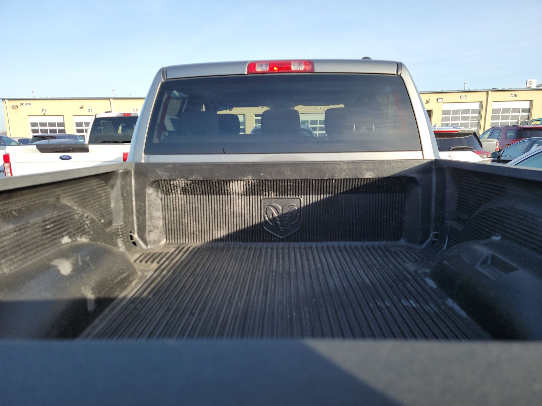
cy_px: 203
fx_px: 376
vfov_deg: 56.8
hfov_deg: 71.6
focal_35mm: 24
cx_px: 271
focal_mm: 6.7
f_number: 1.8
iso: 50
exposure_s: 1/261
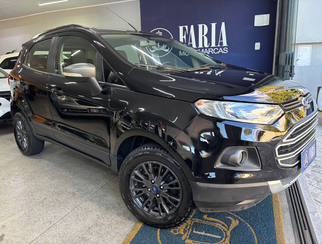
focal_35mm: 26
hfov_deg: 67.1
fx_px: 243
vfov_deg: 53.3
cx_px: 161
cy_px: 122
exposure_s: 1/60
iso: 160
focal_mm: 5.96
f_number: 1.6
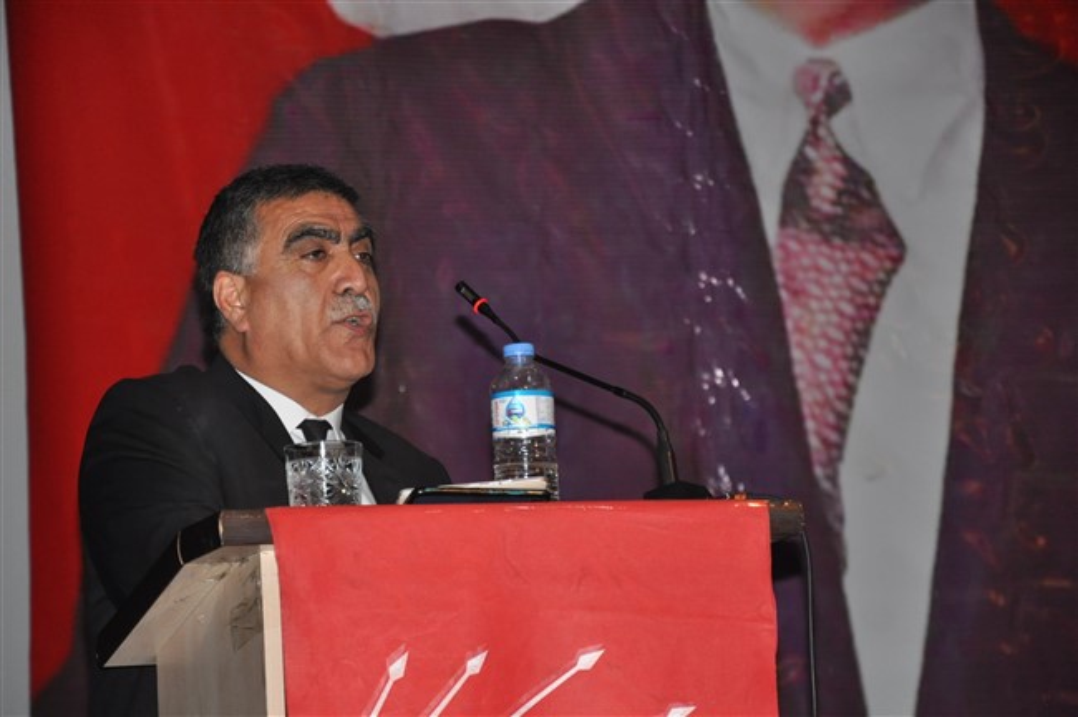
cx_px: 539
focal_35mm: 158
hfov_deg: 13.1
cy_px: 358
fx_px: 4711
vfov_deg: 8.7
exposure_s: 1/60
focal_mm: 105
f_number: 5.6
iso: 1250
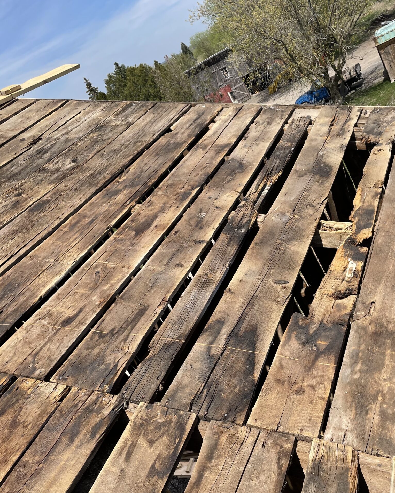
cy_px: 247
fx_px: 497
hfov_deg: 43.1
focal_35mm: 34
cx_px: 239
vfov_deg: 52.8
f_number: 1.6
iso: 32
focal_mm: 4.2
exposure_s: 1/3205
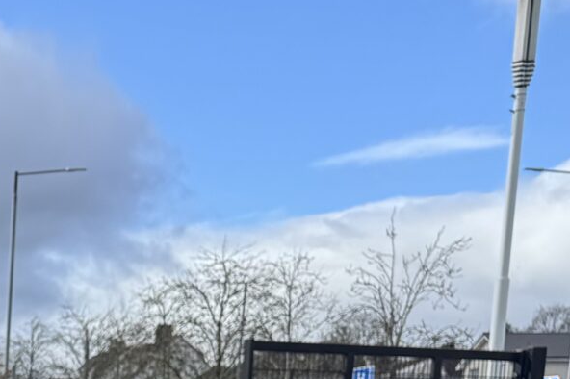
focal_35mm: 108
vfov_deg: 11.0
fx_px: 1709
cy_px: 852
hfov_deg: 16.7
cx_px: -353
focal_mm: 6.76
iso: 80
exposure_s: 1/2710
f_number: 1.78
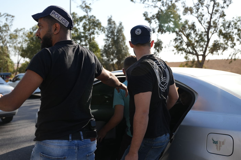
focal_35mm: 36
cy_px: 80
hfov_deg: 53.1
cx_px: 120
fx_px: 241
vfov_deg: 36.9
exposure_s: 1/3200
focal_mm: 24
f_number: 2.8
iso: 320
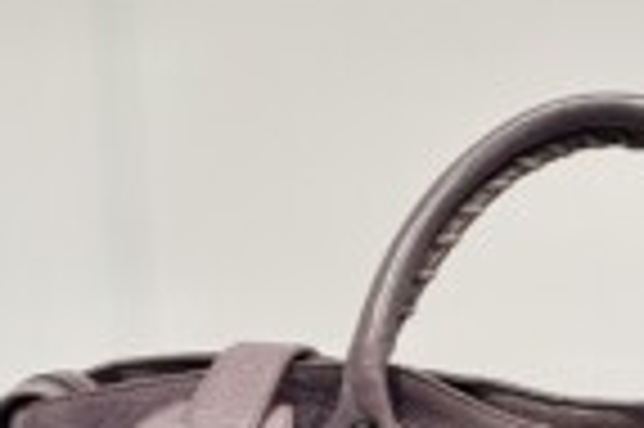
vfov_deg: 17.4
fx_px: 1376
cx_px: 626
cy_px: 383
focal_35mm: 77
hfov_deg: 25.2
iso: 125
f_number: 1.78
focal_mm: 6.86
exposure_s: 1/50
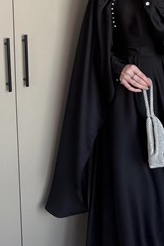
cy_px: 48
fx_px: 287
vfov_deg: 44.1
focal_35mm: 42
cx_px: 134
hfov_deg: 31.0
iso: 50
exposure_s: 1/129
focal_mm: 6.76
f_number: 1.78
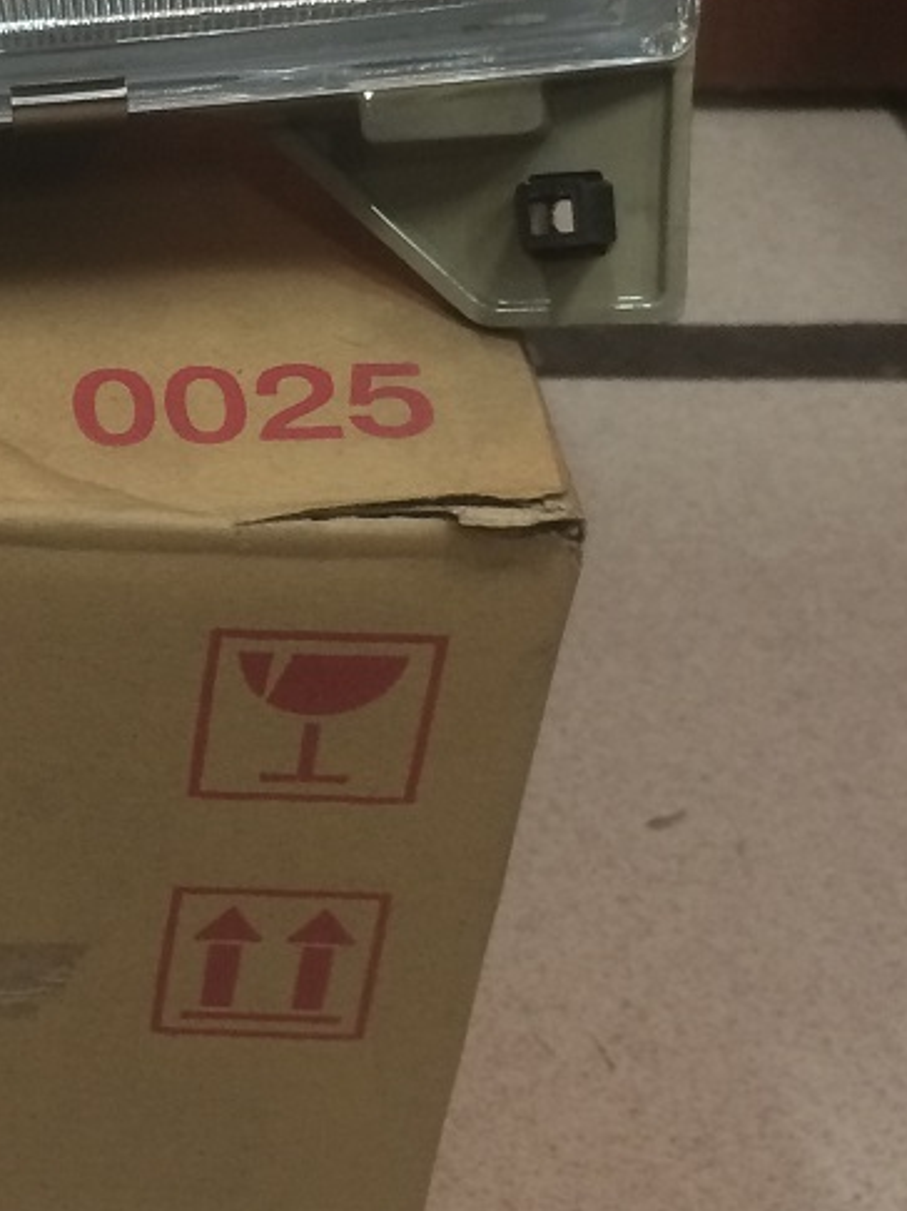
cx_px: -194
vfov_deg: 24.6
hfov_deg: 17.9
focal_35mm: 78
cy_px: 234
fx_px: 2727
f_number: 2.2
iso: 125
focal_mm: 4.15
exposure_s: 1/33
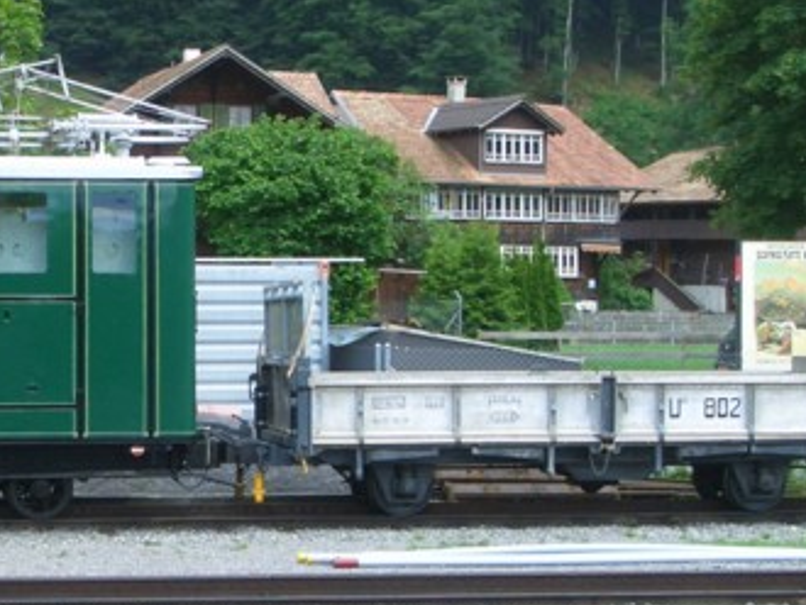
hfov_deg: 20.4
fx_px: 2214
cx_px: 171
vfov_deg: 15.6
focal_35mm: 95
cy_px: 307
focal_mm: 8.2
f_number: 5
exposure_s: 1/100
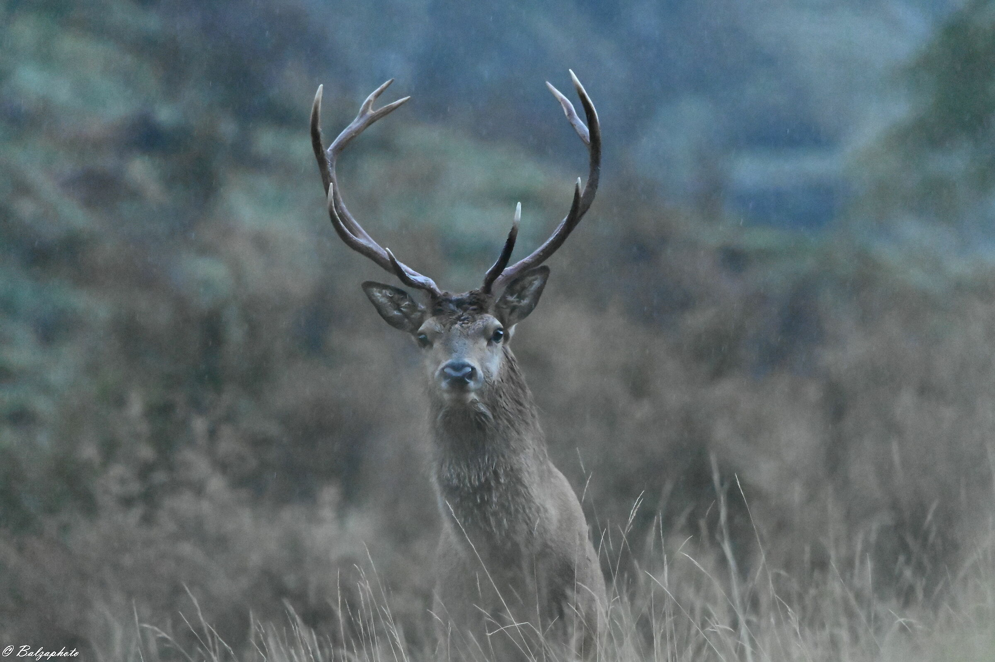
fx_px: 15468
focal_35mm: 560
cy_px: 331
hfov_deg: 3.7
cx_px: 498
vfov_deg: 2.5
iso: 51200
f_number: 8
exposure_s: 1/400
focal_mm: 560
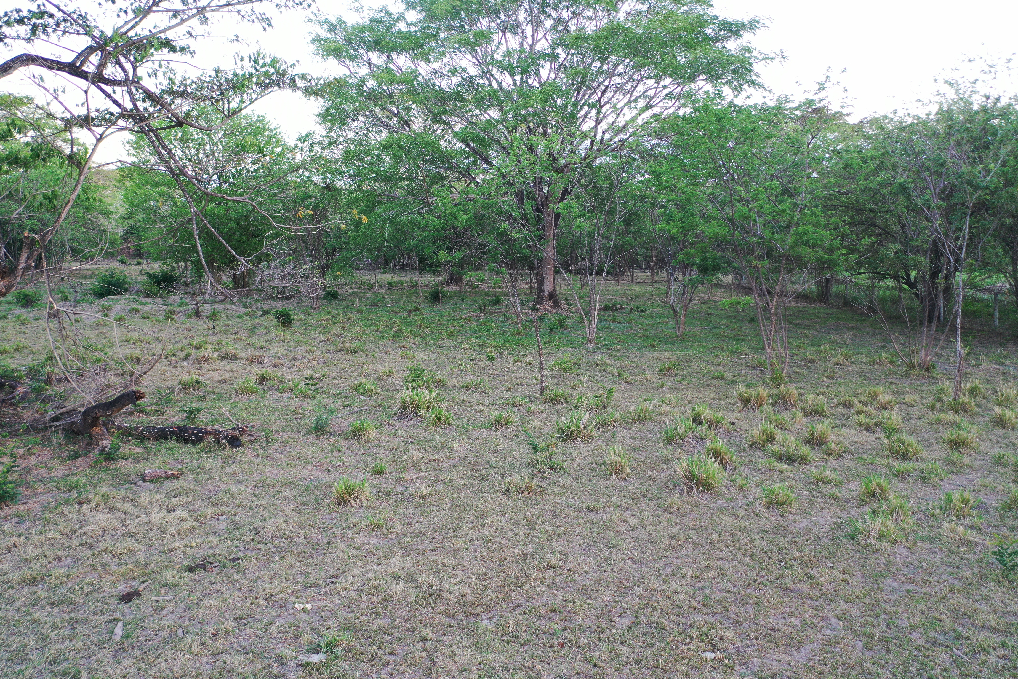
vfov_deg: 46.4
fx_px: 792
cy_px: 340
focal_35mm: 28
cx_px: 509
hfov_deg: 65.5
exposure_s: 1/30
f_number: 2.8
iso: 250
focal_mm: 10.26
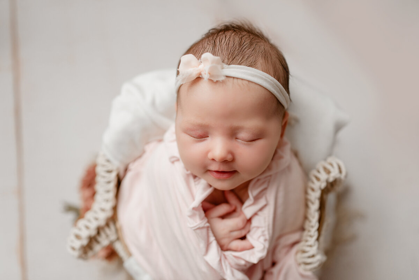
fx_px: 407
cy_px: 140
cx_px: 210
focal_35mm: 35
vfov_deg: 37.9
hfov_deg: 54.4
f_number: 2
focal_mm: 35
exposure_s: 1/500
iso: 320
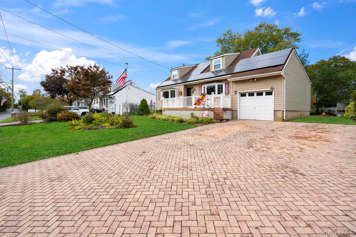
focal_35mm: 16
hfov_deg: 96.7
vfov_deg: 73.8
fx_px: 158
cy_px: 118
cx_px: 178
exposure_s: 1/200
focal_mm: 16
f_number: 5.6
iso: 125
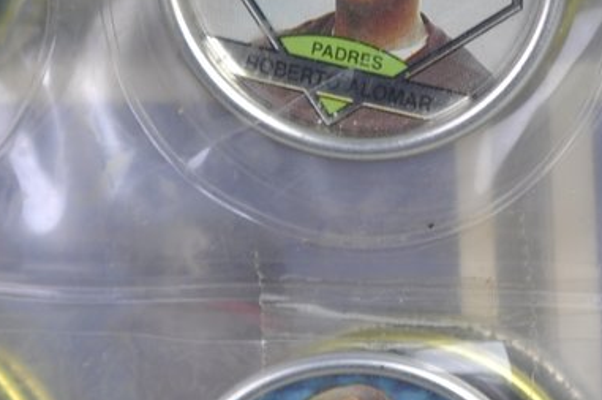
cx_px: 17
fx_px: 4492
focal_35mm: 269
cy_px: -53
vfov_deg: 5.1
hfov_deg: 7.6
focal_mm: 40
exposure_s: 1/50
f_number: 3.5
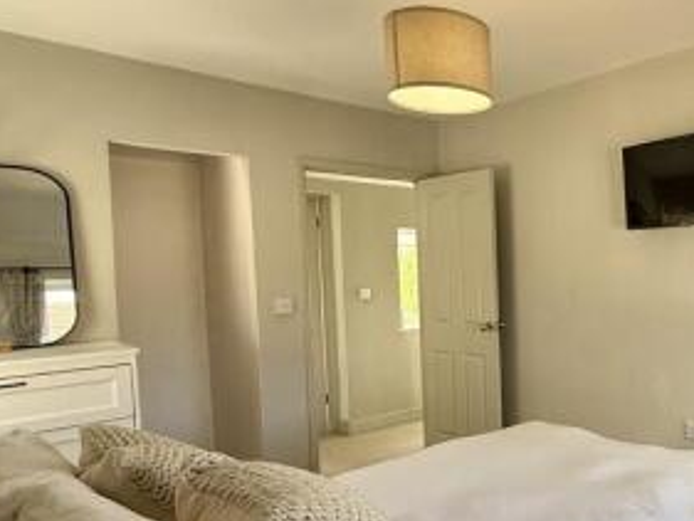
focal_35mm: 29
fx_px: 582
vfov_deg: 48.1
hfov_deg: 52.3
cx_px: 653
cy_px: 295
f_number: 2.2
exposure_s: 1/99
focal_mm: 2.22
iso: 80
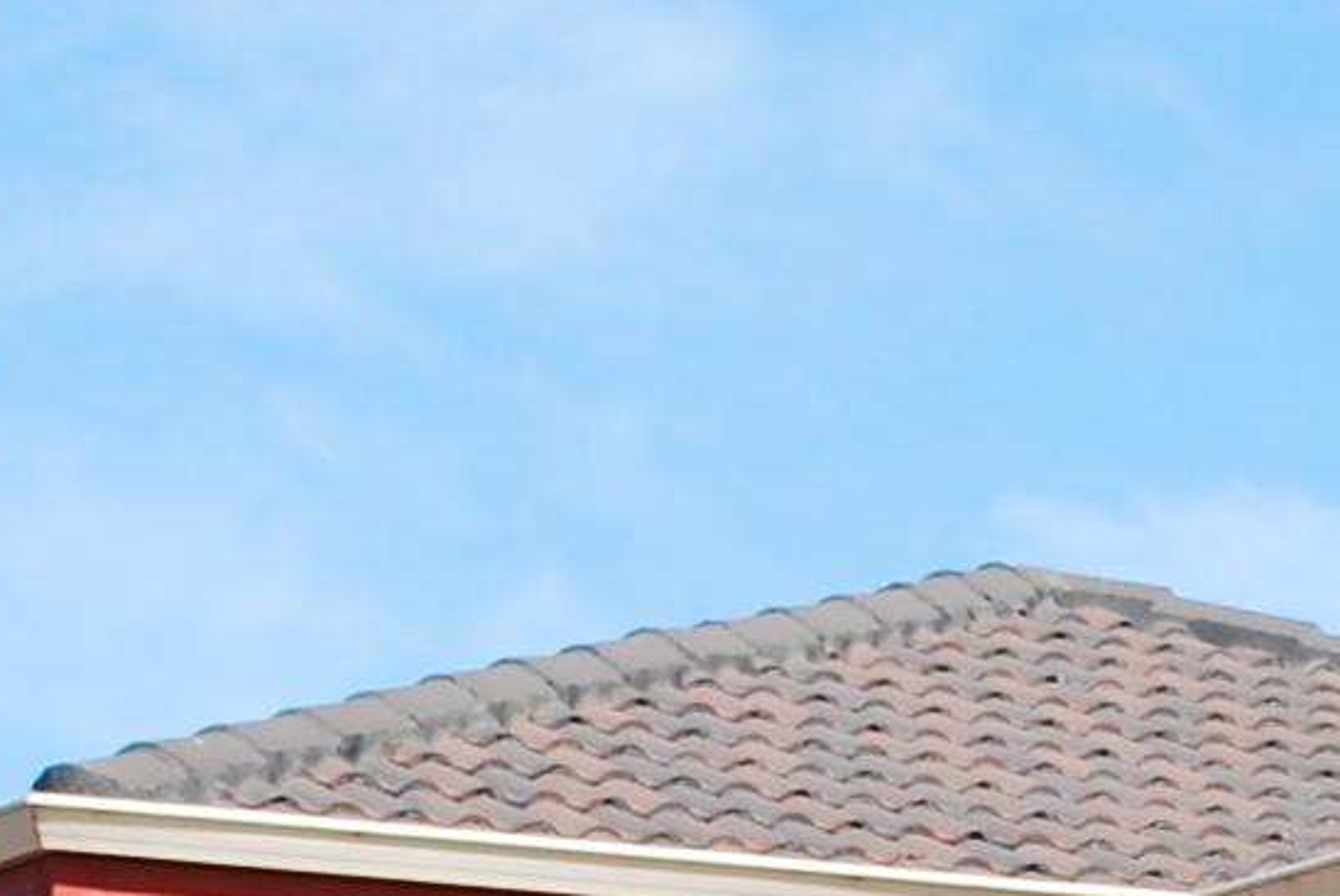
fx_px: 12669
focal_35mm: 340
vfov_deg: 4.0
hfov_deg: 6.0
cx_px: 1301
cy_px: 1892
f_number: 7.1
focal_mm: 32
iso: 100
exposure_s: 1/200
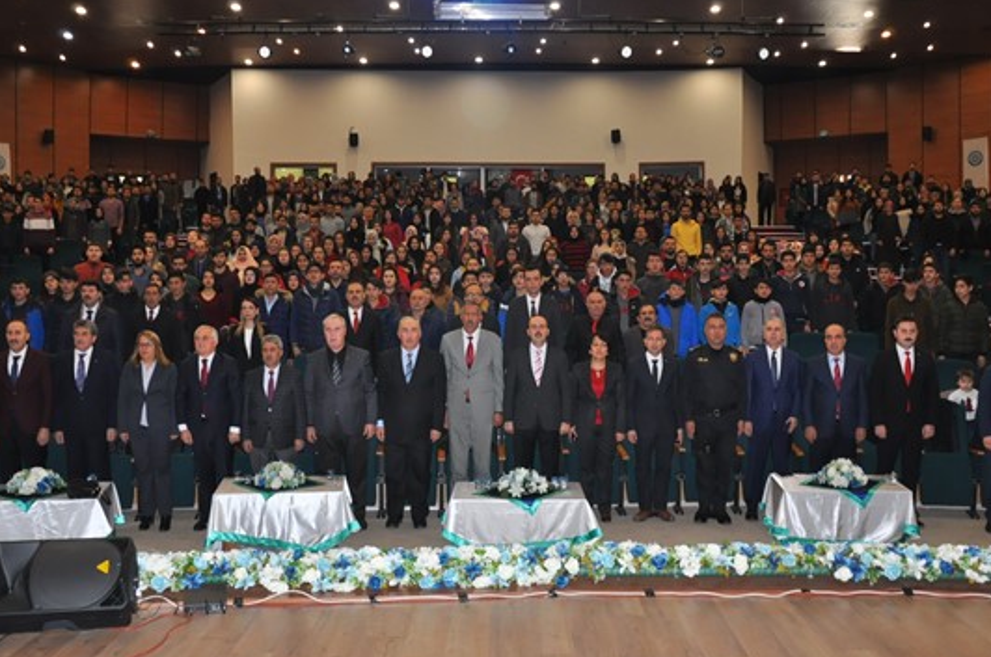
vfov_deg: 39.8
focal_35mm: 33
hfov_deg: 57.3
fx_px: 907
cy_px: 335
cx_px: 501
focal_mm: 18
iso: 800
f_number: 3.5
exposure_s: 1/100
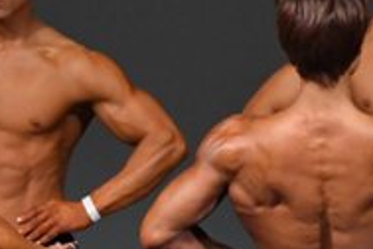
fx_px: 13386
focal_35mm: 1292
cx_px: 92
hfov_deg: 1.6
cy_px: 379
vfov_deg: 1.1
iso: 4000
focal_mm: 210
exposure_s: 1/400
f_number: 5.6
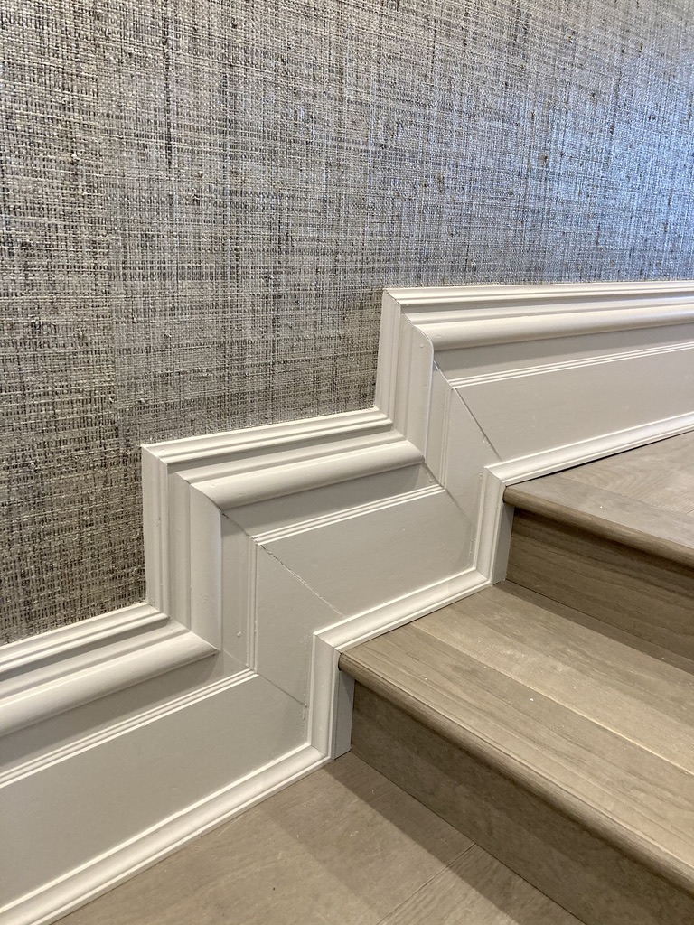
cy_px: 462
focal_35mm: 28
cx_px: 347
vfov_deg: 63.4
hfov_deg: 49.7
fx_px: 748
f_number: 1.8
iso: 200
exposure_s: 1/60
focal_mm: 3.99
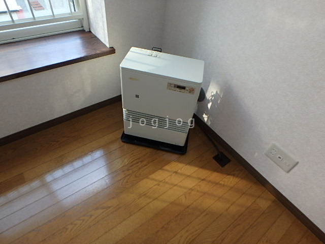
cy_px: 122
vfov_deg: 63.4
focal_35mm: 21
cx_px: 162
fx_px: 197
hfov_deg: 79.0
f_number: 3.5
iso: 200
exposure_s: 1/50
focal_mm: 3.7
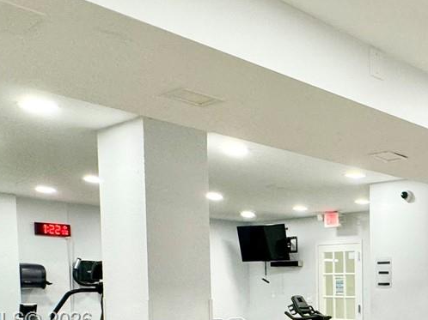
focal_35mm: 45
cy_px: 321
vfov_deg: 29.9
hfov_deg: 34.1
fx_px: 556
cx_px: 511
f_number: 2.2
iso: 200
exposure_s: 1/120
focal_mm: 2.22
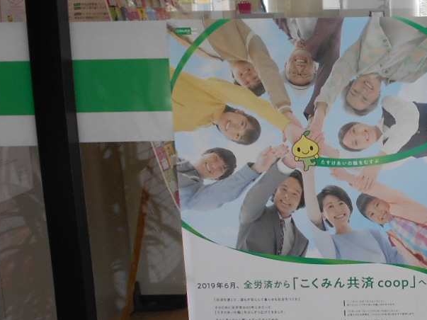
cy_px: 176
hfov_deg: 25.7
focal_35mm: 69
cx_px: 488
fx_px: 851
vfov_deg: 21.3
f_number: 3.2
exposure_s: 1/80
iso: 80
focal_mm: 4.6
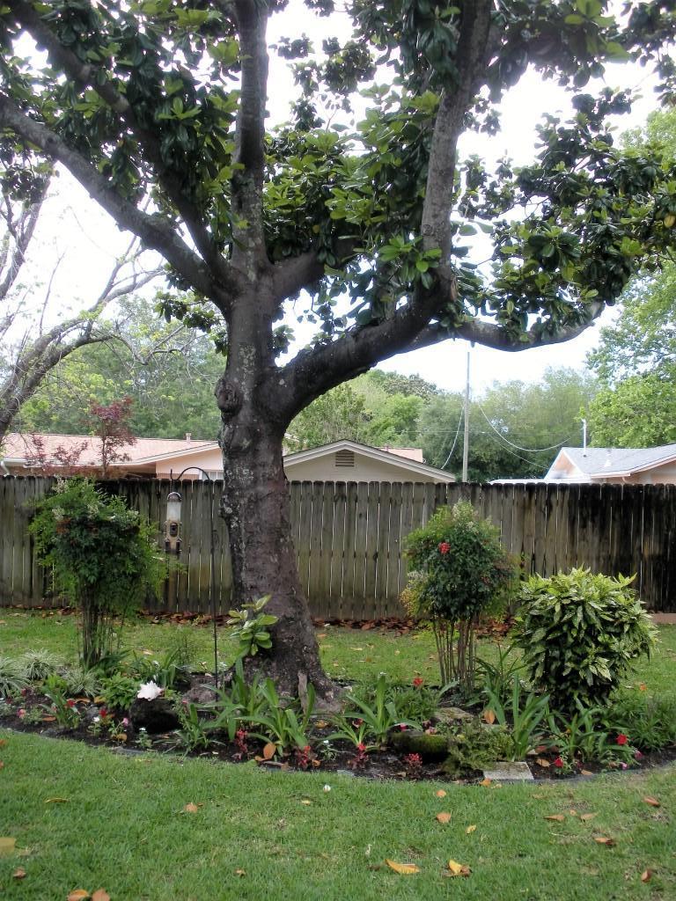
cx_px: 338
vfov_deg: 51.4
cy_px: 450
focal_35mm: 36
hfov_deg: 39.7
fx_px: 937
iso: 64
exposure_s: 1/170
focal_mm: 6.3
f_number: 3.5
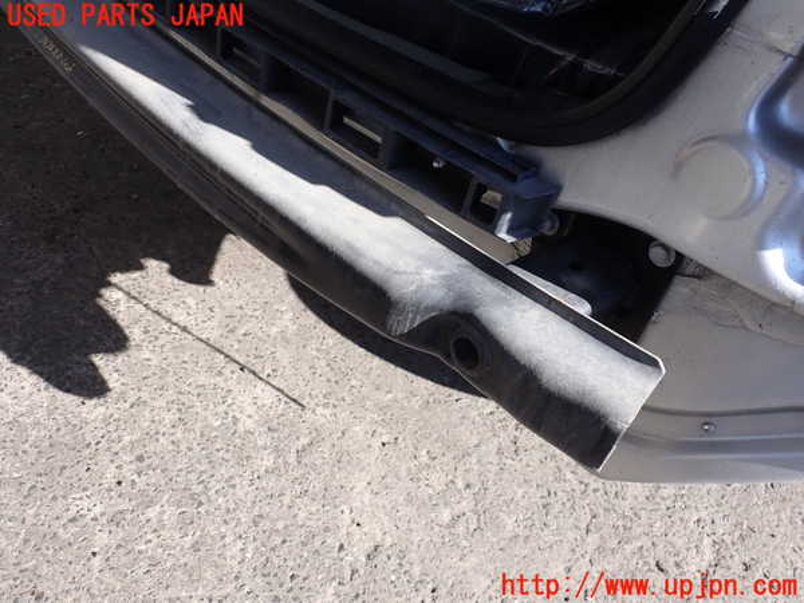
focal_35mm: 30
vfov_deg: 46.8
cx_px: 402
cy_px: 302
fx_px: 697
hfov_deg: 60.0
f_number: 3.2
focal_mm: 5.4
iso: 100
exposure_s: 1/320
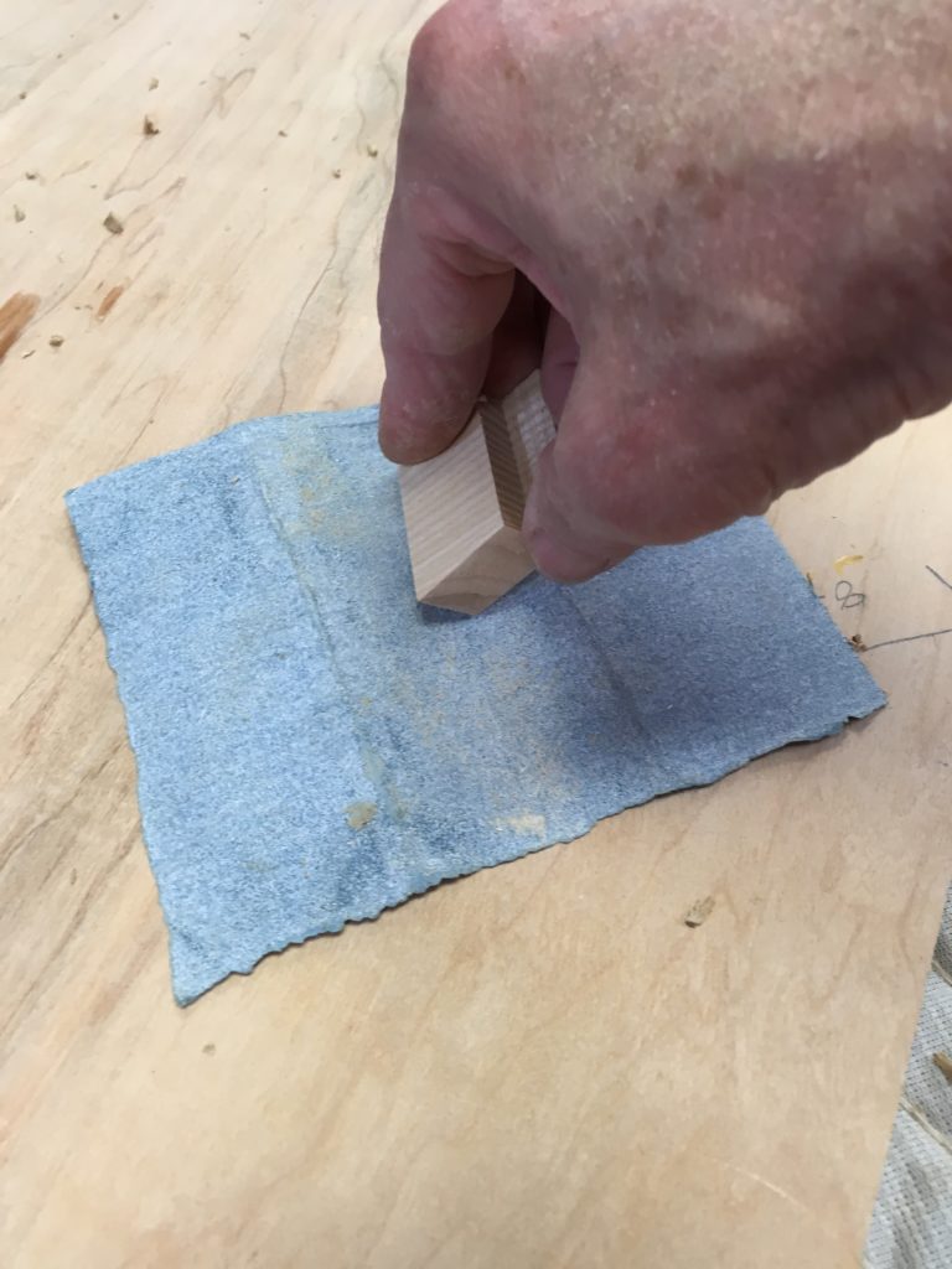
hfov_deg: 48.2
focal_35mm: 29
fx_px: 1063
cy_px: 634
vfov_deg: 61.7
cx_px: 476
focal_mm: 4.15
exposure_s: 1/30
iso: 25
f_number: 2.2
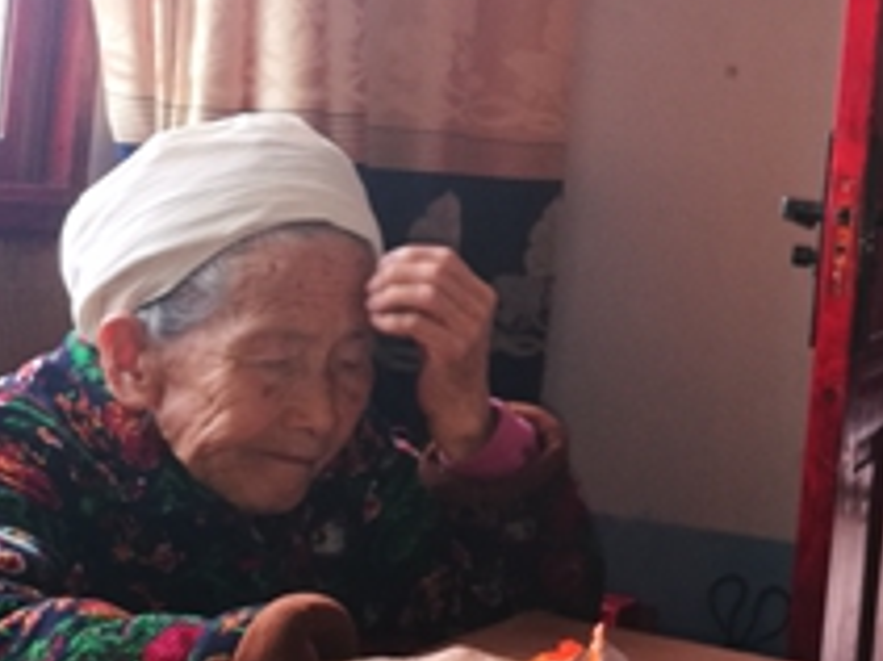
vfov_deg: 22.7
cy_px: 165
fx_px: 1632
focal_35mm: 64
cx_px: 883
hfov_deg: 28.4
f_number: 2.2
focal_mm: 4.5
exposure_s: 1/50
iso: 160
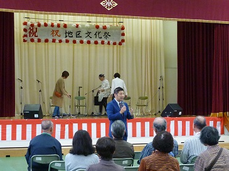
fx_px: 522
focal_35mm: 79
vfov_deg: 18.6
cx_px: 114
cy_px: 86
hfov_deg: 24.7
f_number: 3.1
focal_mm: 7.4
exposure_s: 1/40
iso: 320
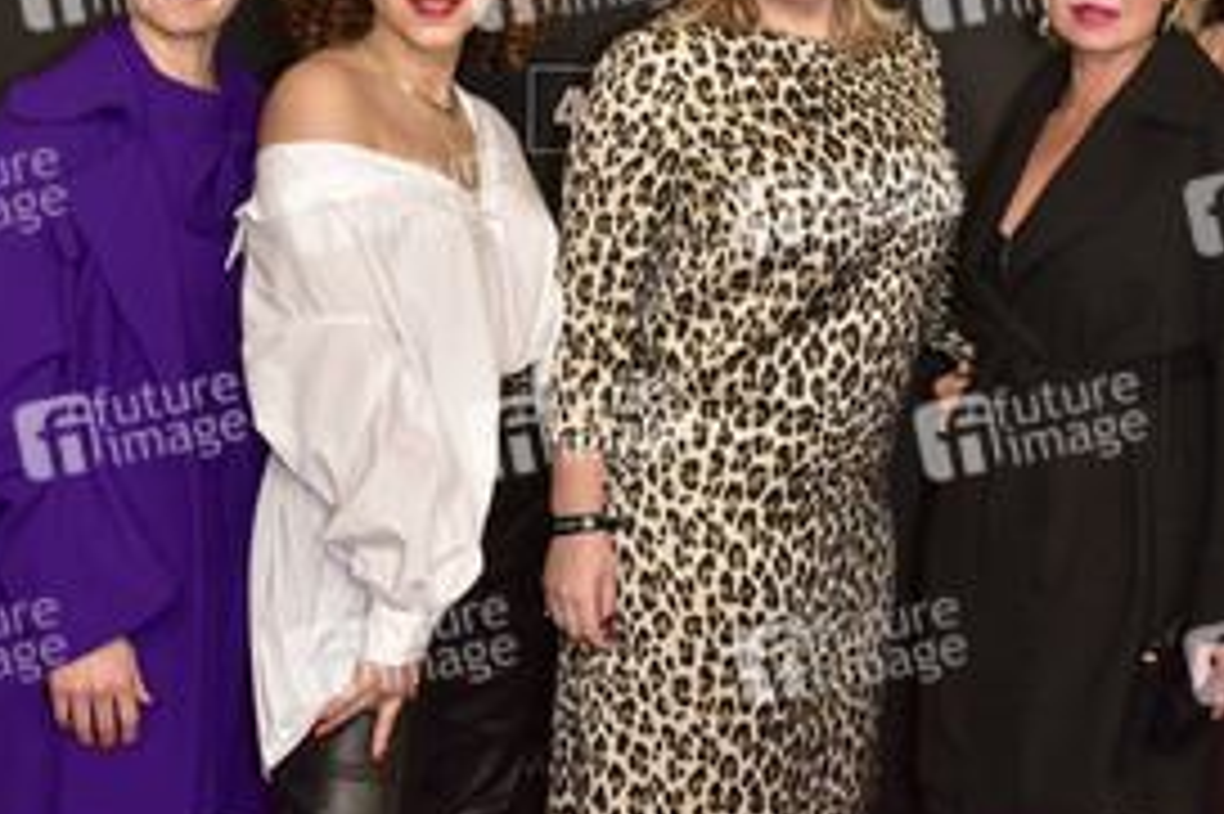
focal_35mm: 53
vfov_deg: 25.4
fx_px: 1801
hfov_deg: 36.7
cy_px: 315
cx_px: 911
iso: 2000
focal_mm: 32
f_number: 8
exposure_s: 1/250
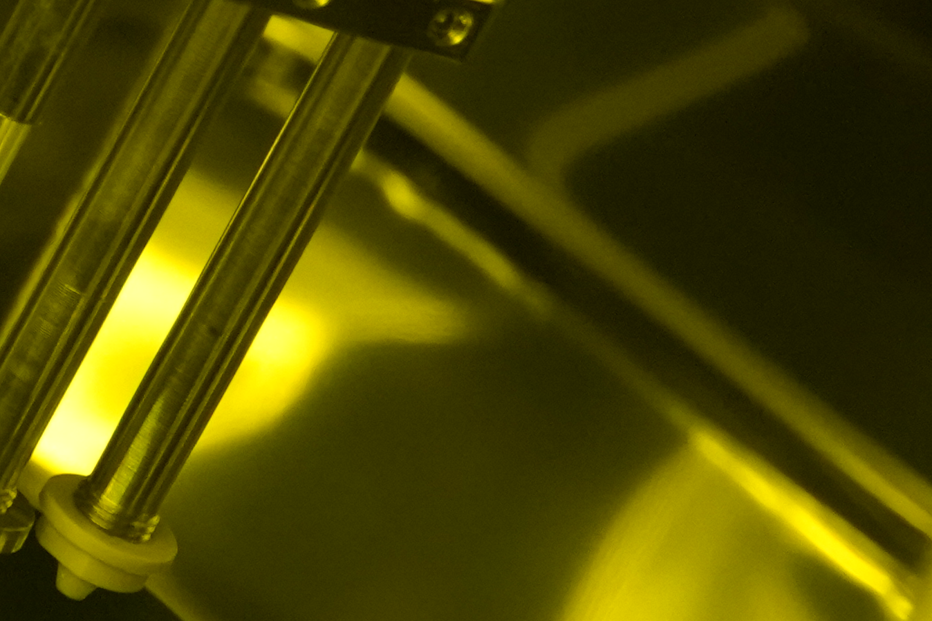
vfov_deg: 3.7
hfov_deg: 5.6
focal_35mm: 368
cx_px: -183
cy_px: 407
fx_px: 9524
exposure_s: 1/160
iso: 6400
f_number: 6.3
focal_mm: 84
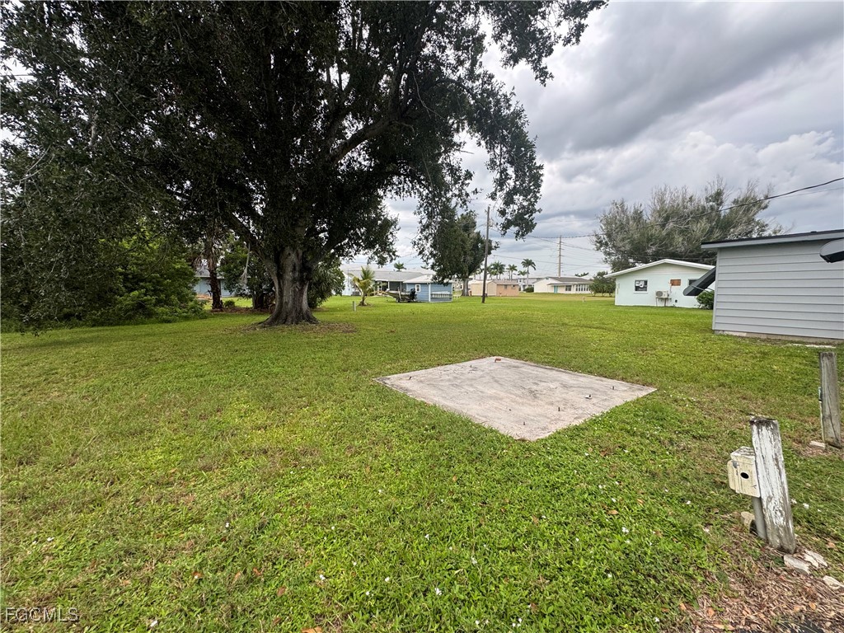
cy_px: 316
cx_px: 422
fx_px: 341
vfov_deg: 85.7
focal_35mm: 14
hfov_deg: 102.1
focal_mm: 2.22
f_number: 2.2
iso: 40
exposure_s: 1/312
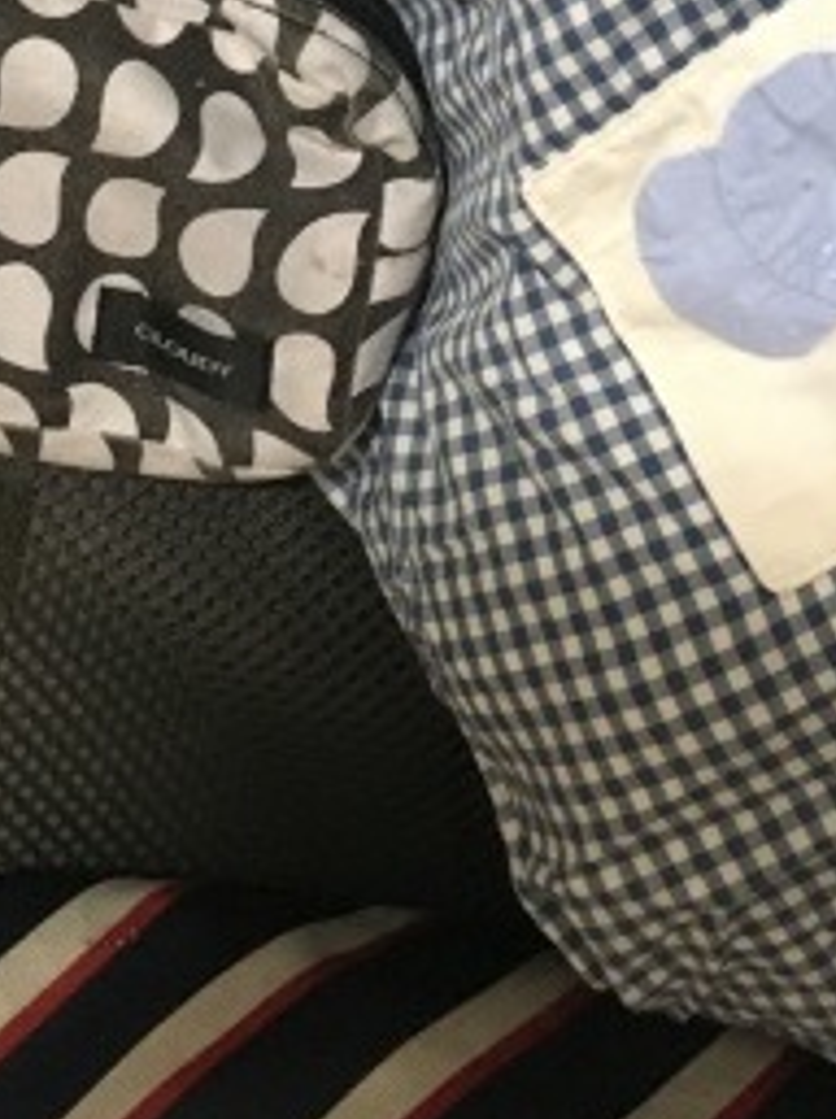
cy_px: -174
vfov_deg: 24.5
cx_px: 610
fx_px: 2357
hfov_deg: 20.0
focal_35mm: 73
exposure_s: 1/15
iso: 200
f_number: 2.2
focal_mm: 4.15
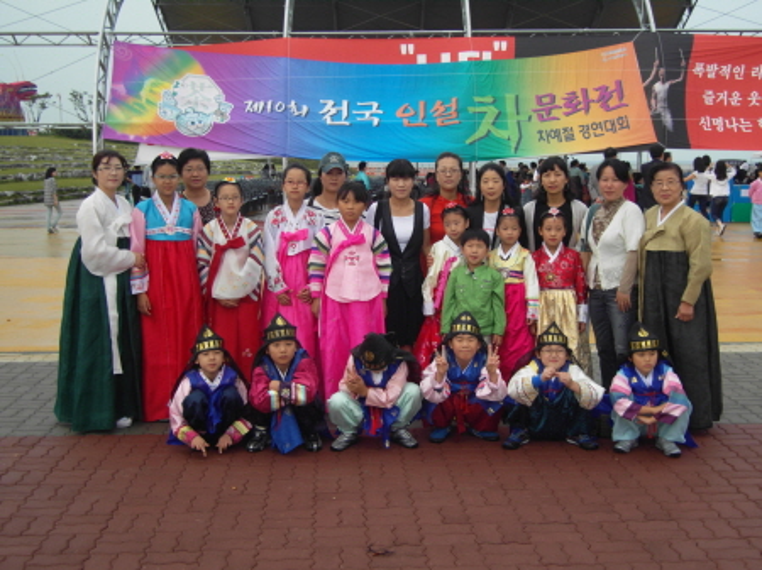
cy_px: 285
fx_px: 990
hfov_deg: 42.1
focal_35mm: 45
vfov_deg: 32.2
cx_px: 381
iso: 80
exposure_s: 1/80
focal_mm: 9.6
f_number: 9.1
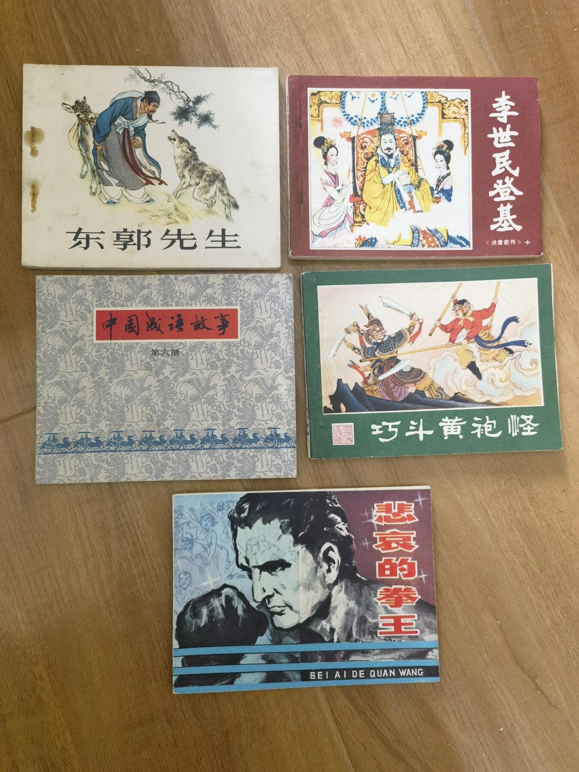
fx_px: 602
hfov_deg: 51.4
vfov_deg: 65.3
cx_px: 290
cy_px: 386
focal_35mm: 27
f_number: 1.9
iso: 250
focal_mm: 6.67
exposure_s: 1/50
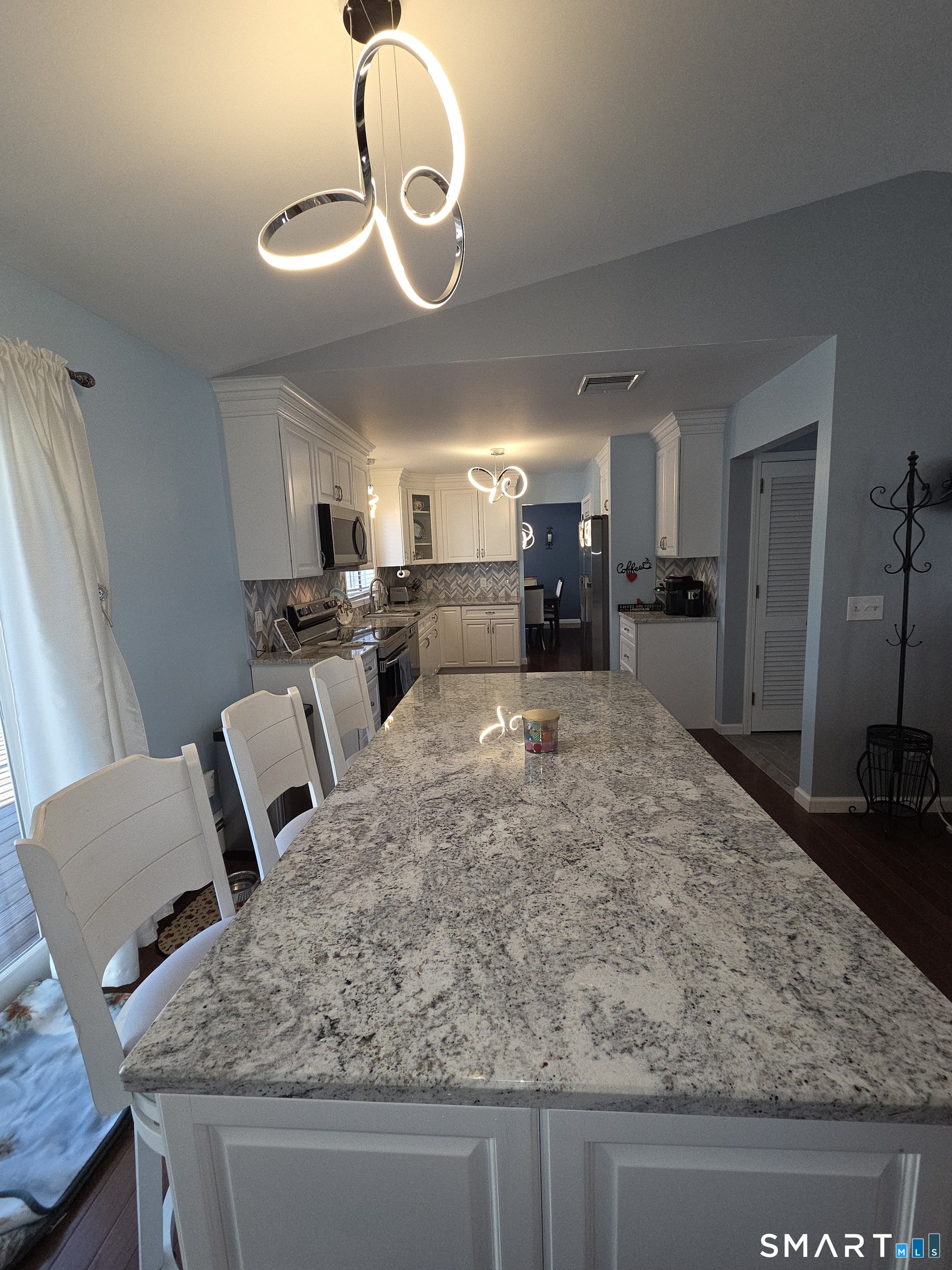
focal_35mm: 13
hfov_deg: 89.9
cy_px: 635
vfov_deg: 106.2
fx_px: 477
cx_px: 476
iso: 80
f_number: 2.2
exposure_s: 1/60
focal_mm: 2.2
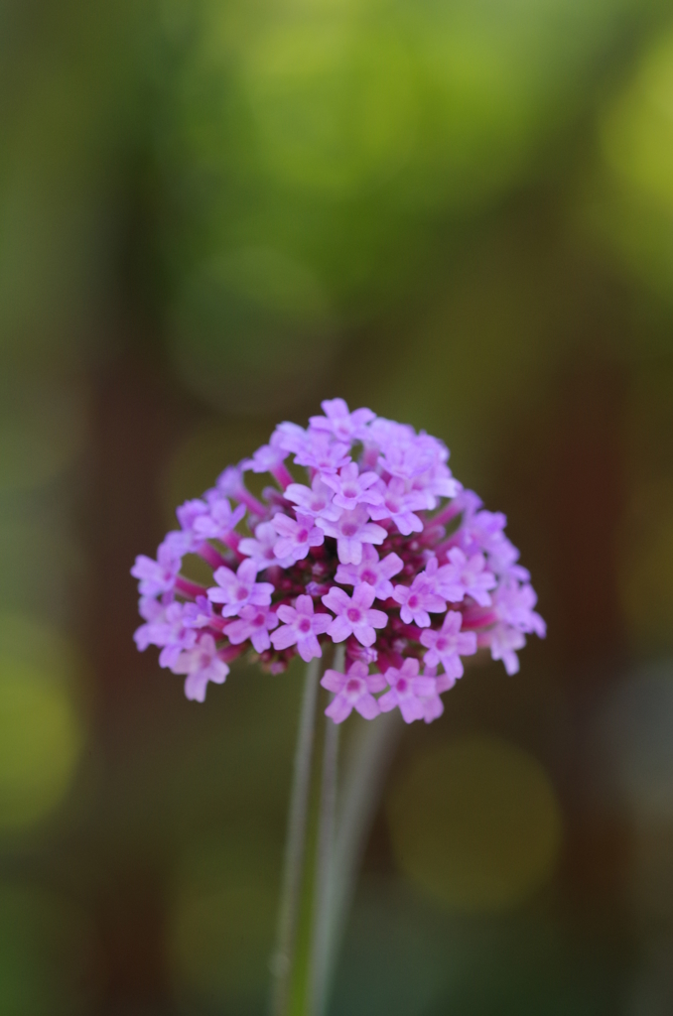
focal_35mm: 135
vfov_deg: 15.2
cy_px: 508
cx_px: 336
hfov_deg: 10.1
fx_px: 3803
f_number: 5.6
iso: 400
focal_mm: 90
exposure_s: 1/160
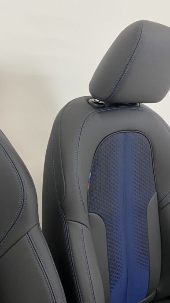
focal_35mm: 33
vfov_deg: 59.5
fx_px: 265
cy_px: 144
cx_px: 62
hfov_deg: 35.4
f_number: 1.8
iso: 64
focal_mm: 4.25
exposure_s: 1/50
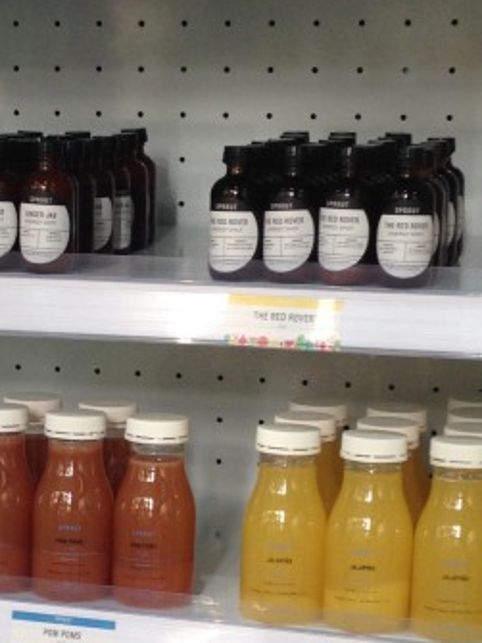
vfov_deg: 19.3
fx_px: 1876
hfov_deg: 14.6
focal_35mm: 101
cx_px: 119
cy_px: 480
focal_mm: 4.12
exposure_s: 1/40
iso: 50
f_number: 2.4
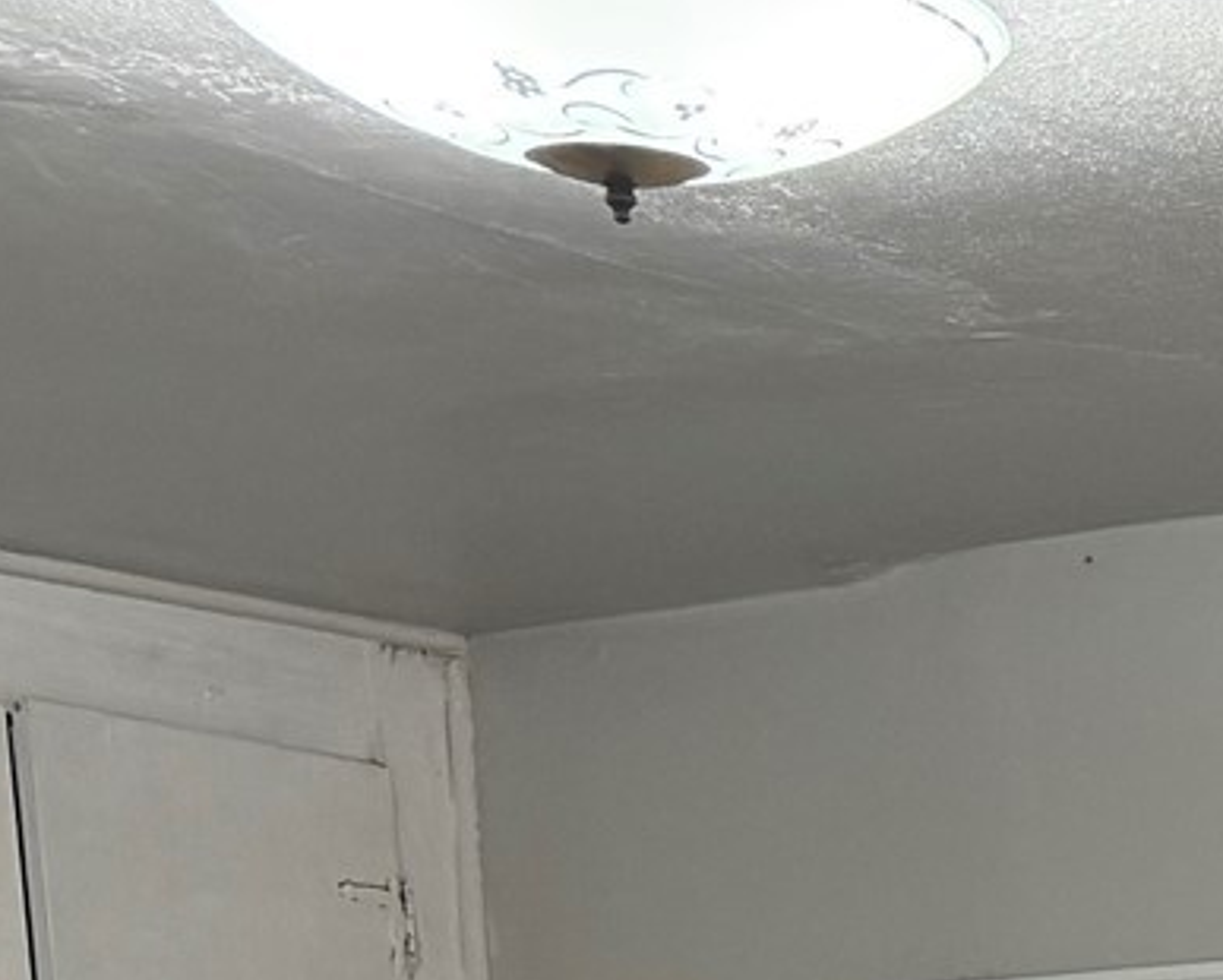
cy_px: 2273
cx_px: 2487
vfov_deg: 10.8
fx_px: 4491
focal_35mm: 124
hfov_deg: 13.3
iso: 125
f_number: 1.78
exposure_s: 1/60
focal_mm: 6.76
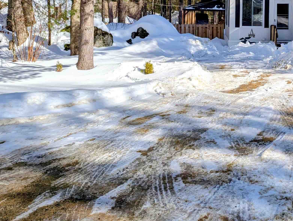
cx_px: 248
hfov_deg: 38.4
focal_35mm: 47
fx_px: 398
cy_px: 27
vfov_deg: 29.8
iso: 21
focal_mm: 6.9
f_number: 1.68
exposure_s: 1/1471
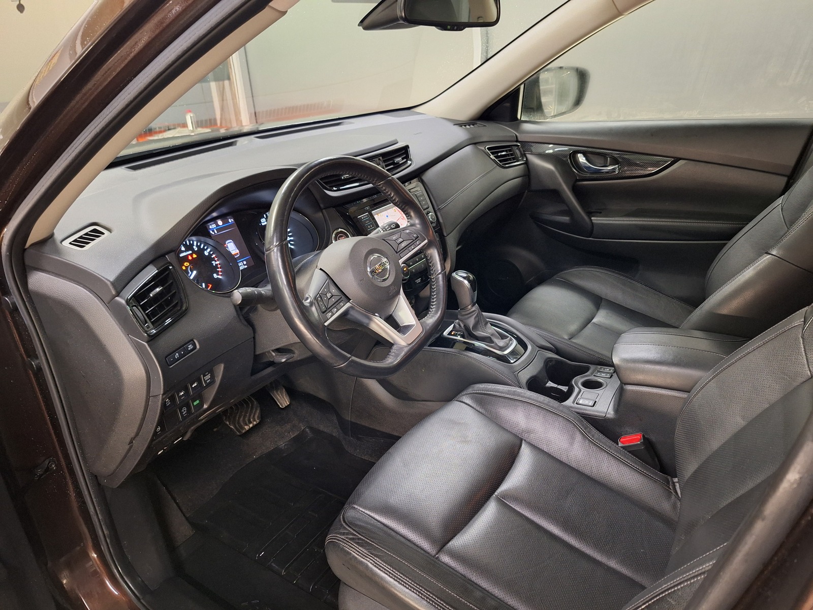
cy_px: 305
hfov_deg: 73.9
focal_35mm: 23
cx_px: 406
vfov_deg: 58.9
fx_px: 540
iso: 320
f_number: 1.8
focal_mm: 5.54
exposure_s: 1/25
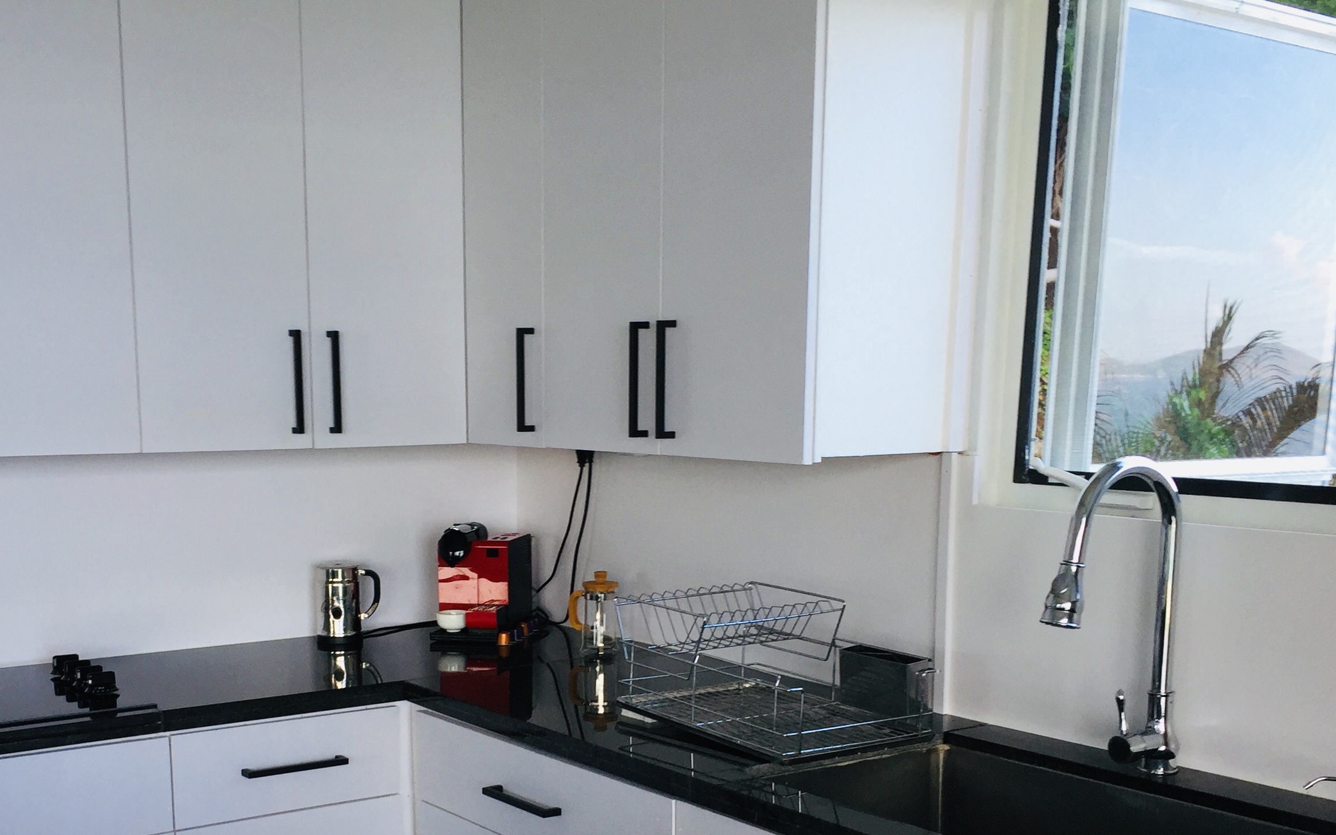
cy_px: 668
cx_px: 562
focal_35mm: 43
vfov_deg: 29.2
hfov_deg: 46.1
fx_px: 1566
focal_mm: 4.15
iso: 50
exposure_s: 1/120
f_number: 2.2
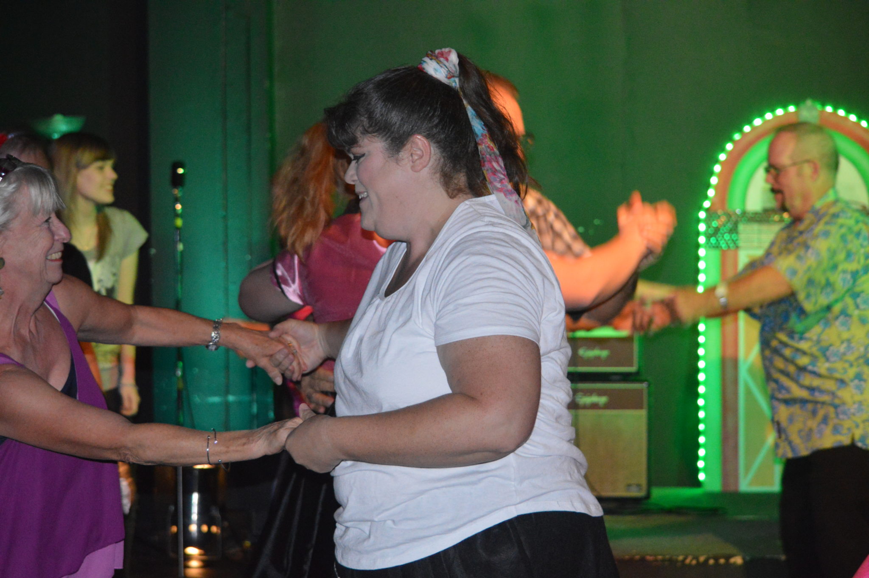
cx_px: 434
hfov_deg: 23.4
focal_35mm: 87
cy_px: 289
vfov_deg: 15.7
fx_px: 2098
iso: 3200
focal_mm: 58
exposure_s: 1/60
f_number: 4.5
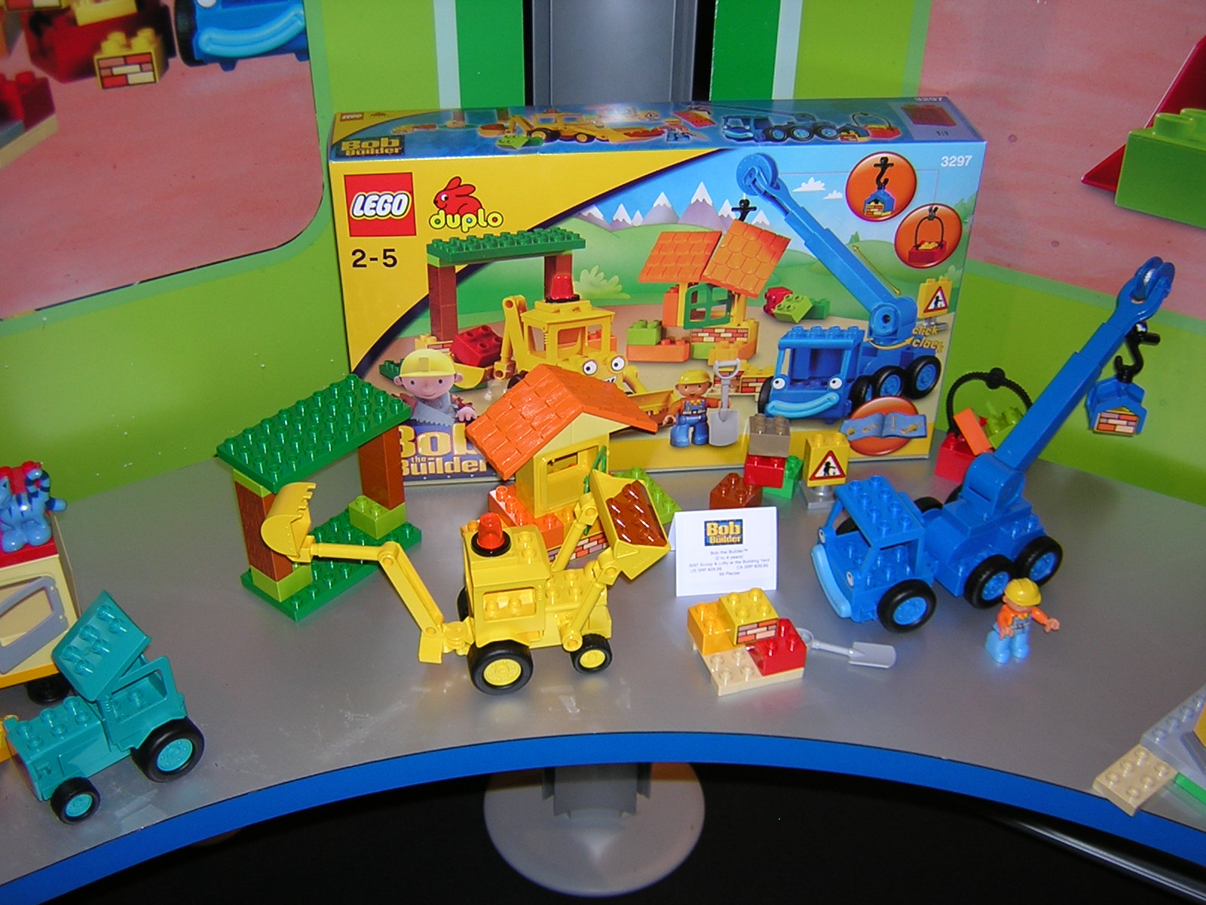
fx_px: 1254
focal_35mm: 36
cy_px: 452
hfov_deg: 51.4
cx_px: 603
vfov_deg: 39.7
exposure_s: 1/60.1
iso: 100
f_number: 2.6
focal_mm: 4.7
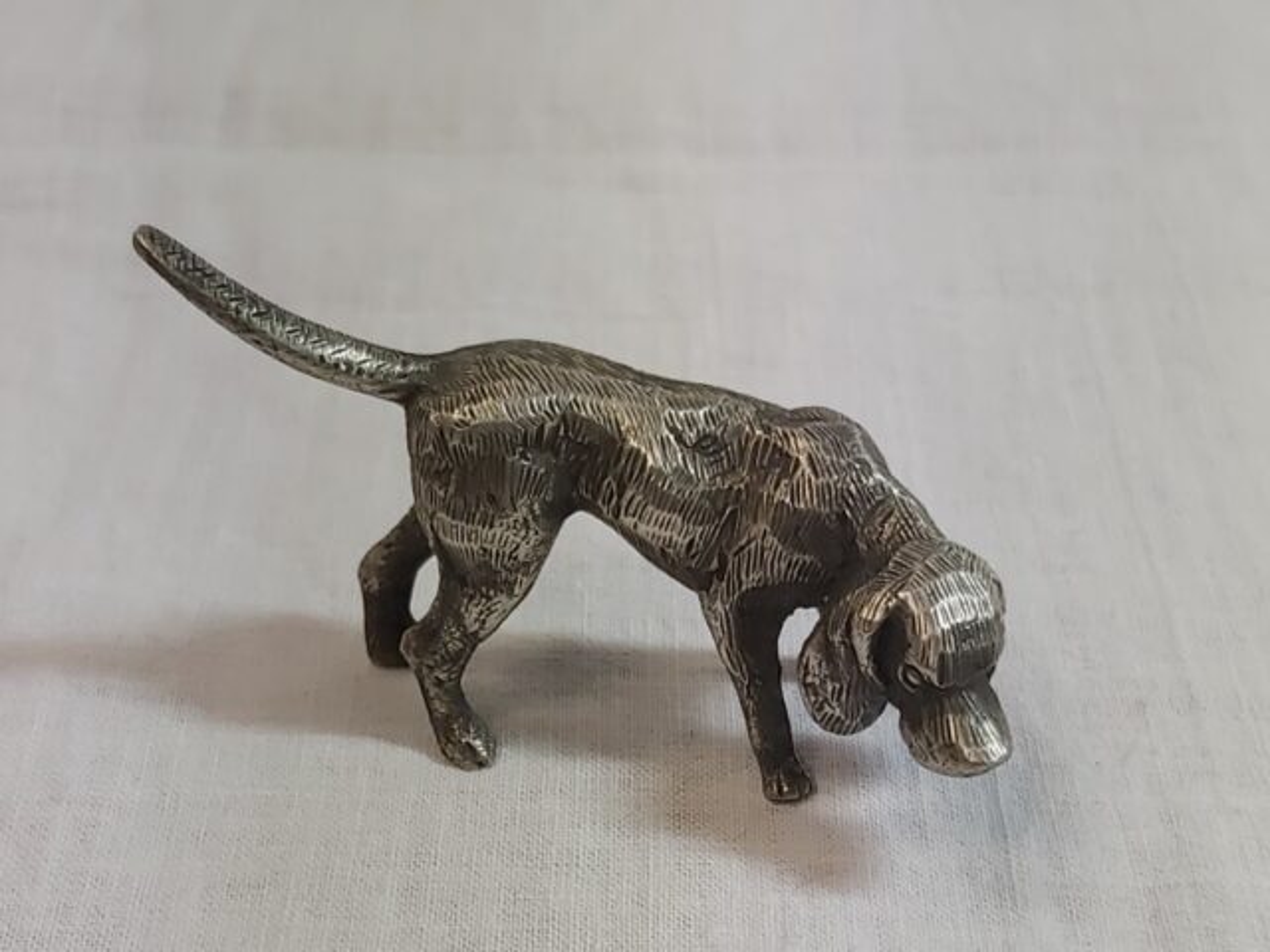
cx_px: 635
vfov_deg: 53.1
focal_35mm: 26
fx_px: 954
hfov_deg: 67.3
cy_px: 476
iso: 64
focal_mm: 3.92
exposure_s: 1/130
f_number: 1.7
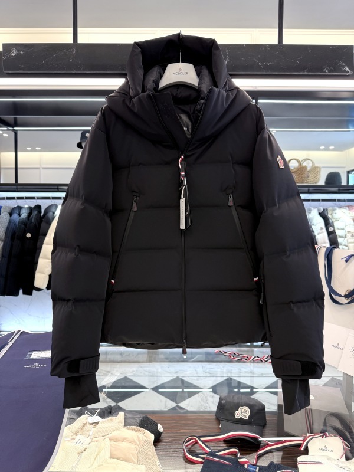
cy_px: 236
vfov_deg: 71.6
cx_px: 177
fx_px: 327
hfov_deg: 56.8
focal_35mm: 24
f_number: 1.78
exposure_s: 1/121
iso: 125
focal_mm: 6.76
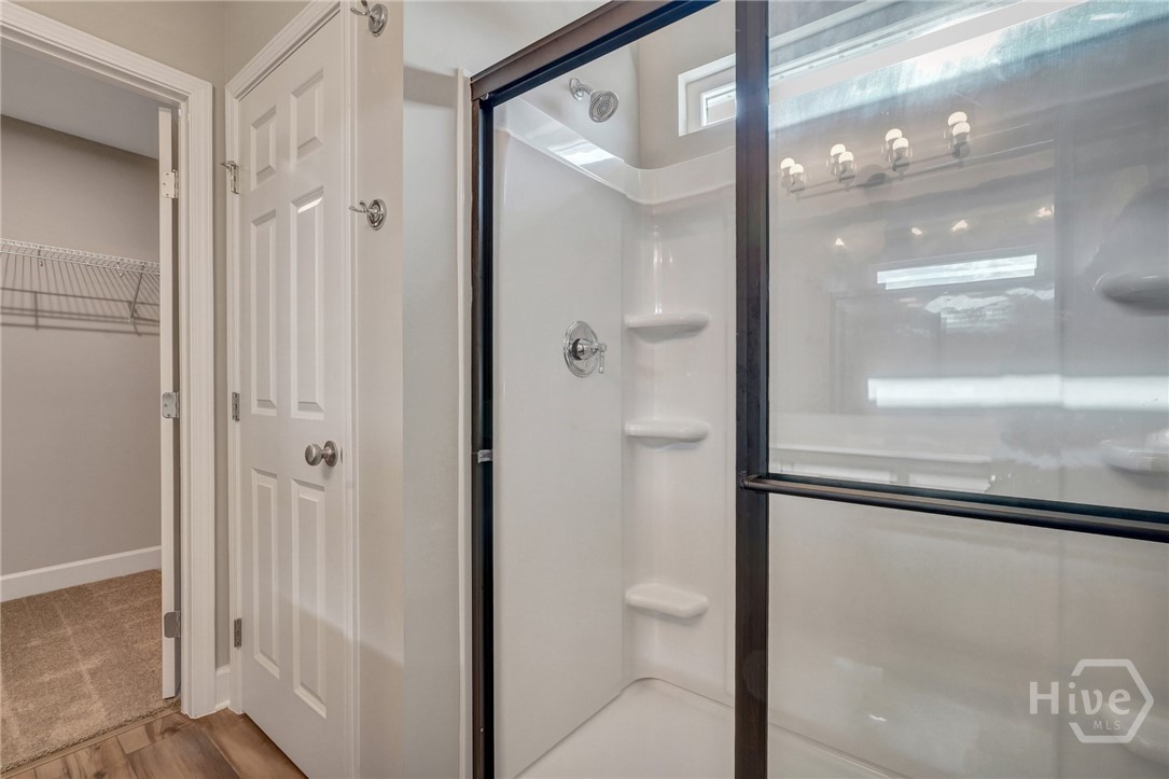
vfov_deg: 73.7
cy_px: 390
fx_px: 519
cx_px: 584
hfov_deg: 96.7
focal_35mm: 16
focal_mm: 16
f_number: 11
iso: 200
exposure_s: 1/5
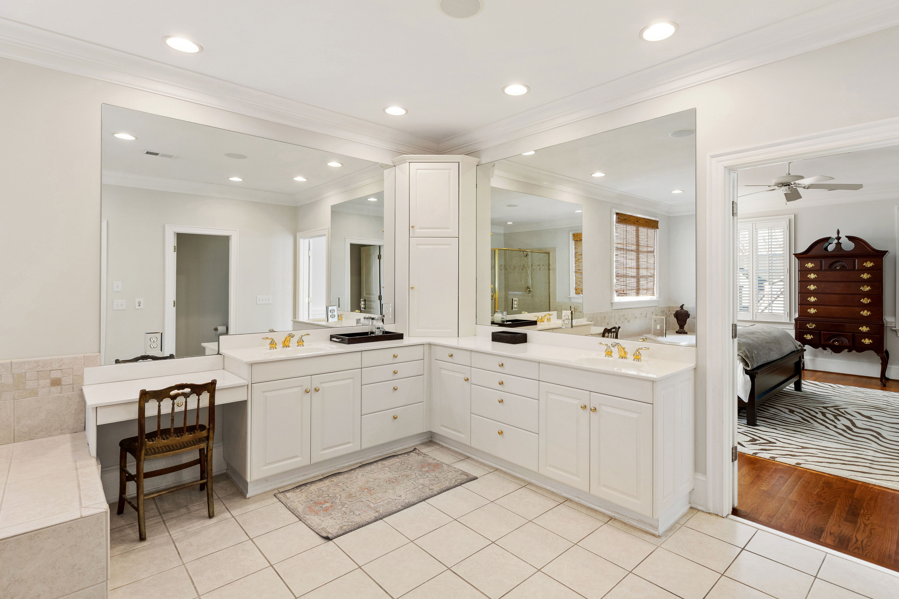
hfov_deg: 93.1
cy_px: 266
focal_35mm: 17
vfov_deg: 70.2
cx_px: 484
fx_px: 424
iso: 100
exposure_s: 1/2.5
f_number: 8
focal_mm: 10
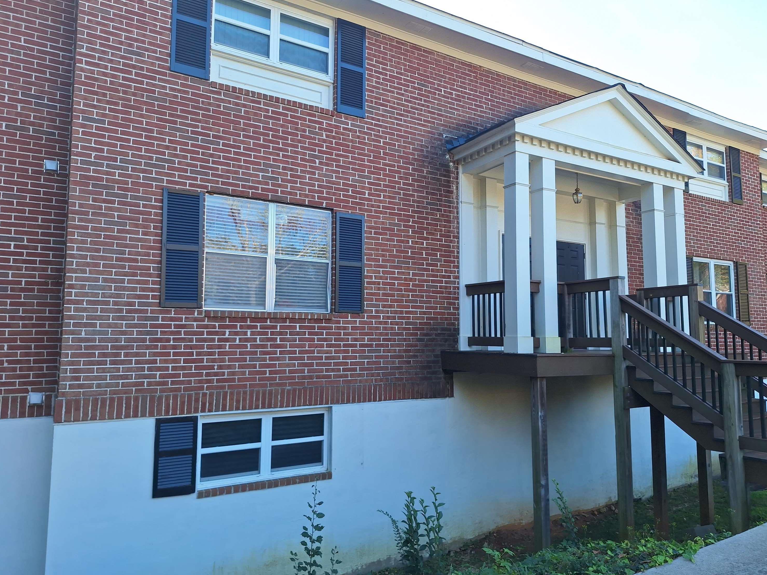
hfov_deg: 71.6
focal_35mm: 24
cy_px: 292
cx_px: 399
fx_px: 532
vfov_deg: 56.8
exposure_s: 1/369
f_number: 1.8
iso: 40
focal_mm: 5.54
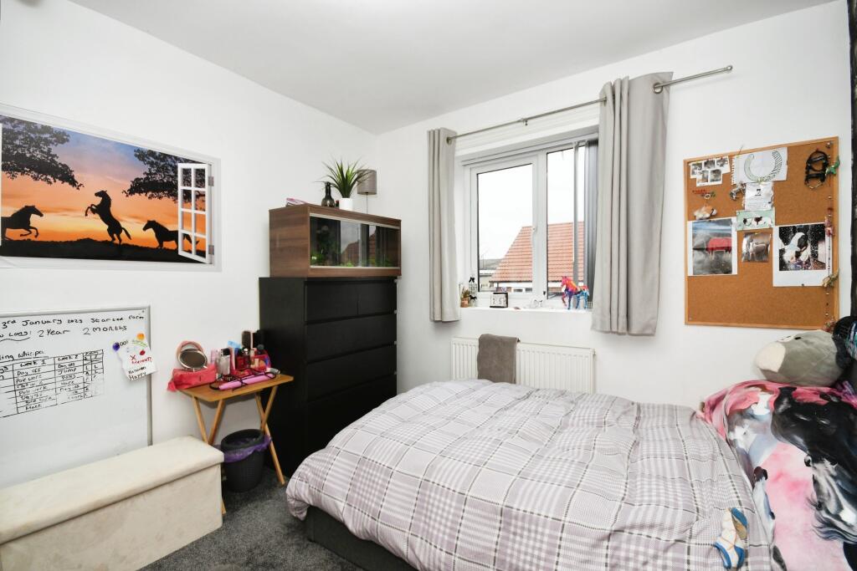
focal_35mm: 15
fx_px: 357
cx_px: 428
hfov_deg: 100.4
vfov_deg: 77.3
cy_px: 286
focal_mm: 10
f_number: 8
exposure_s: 1/60
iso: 400
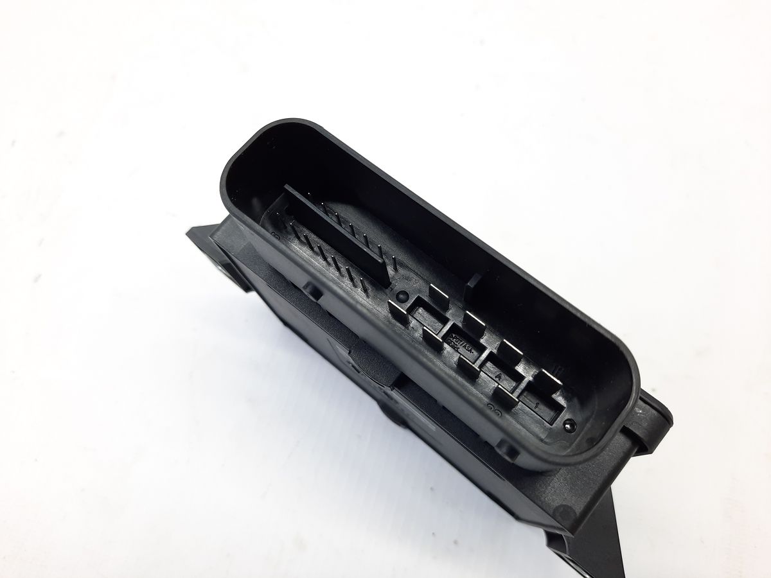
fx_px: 557
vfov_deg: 54.9
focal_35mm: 25
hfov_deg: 69.4
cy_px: 289
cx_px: 386
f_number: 2
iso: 100
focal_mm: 4.6
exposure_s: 1/50
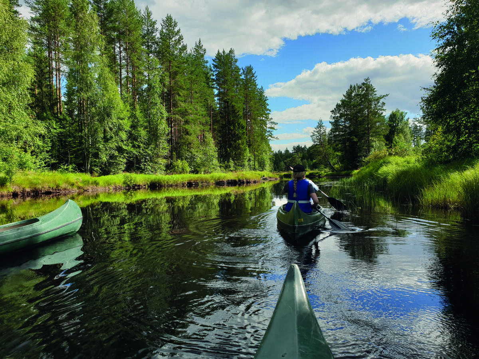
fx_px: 360
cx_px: 240
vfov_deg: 53.1
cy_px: 180
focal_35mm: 26
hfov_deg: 67.3
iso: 50
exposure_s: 1/1359
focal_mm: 4.3
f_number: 2.4
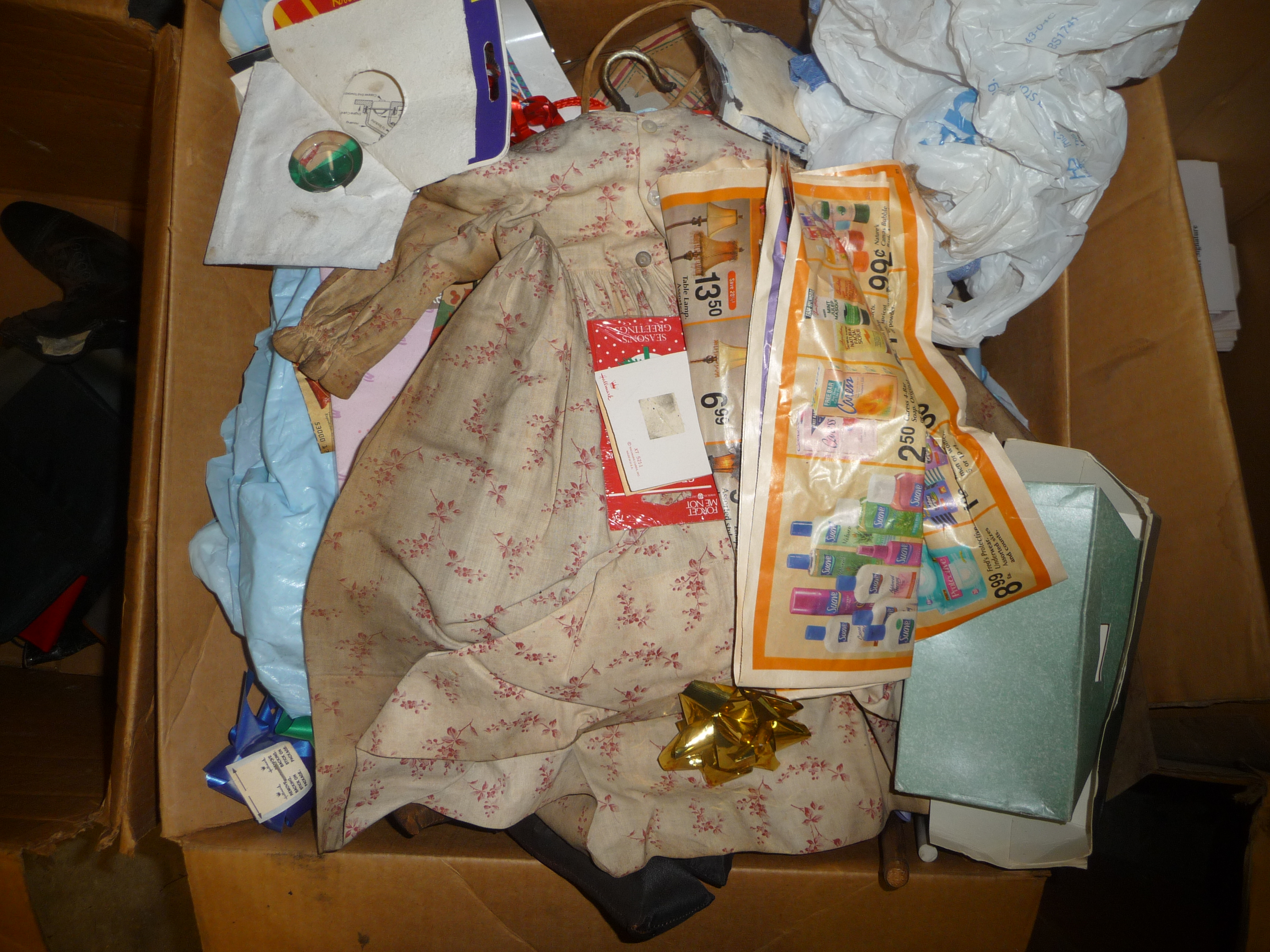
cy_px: 476
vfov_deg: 49.7
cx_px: 635
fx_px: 1027
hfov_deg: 63.4
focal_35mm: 28
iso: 100
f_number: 3.3
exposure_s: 1/30
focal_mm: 4.7
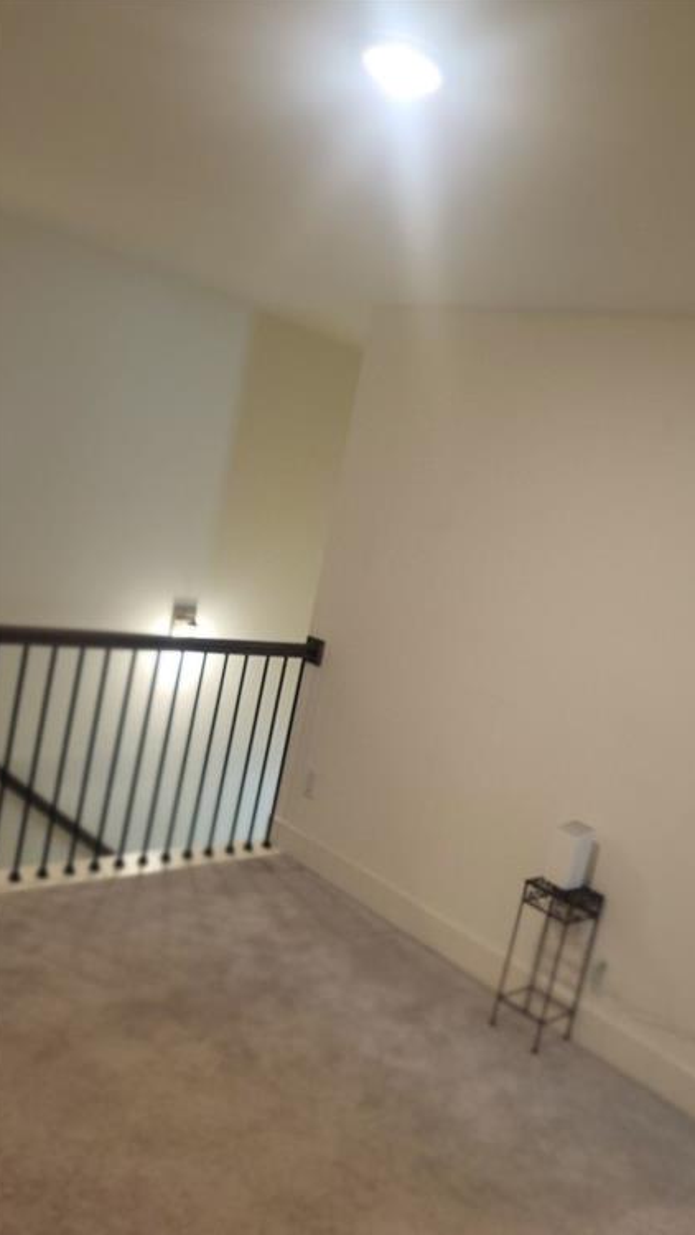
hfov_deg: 39.7
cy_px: 629
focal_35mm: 29
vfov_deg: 66.1
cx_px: 464
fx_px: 950
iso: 200
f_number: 1.8
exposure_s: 1/60
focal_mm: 5.4
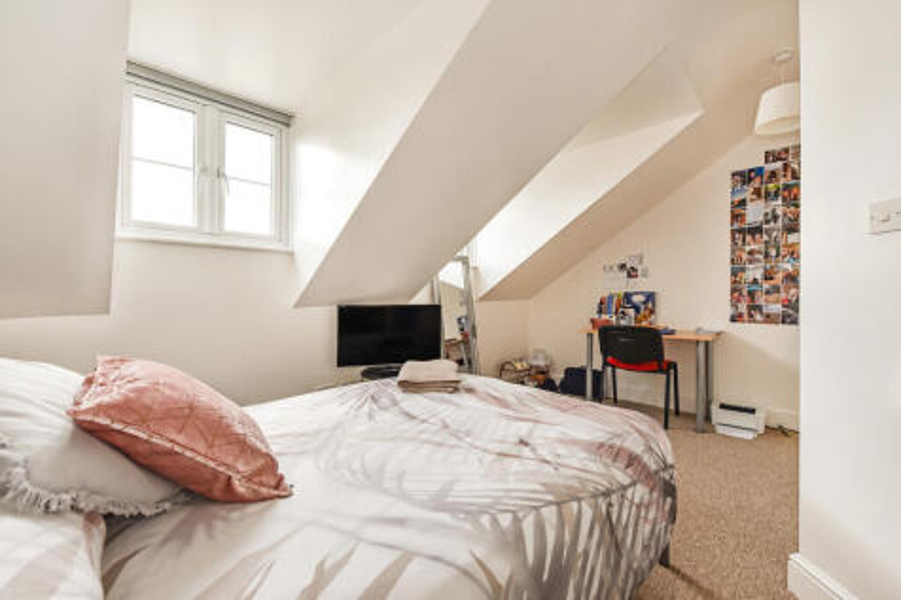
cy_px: 300
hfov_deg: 104.3
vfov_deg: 81.2
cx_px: 450
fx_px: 350
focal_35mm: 14
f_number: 8
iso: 400
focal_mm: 14
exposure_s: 1/13
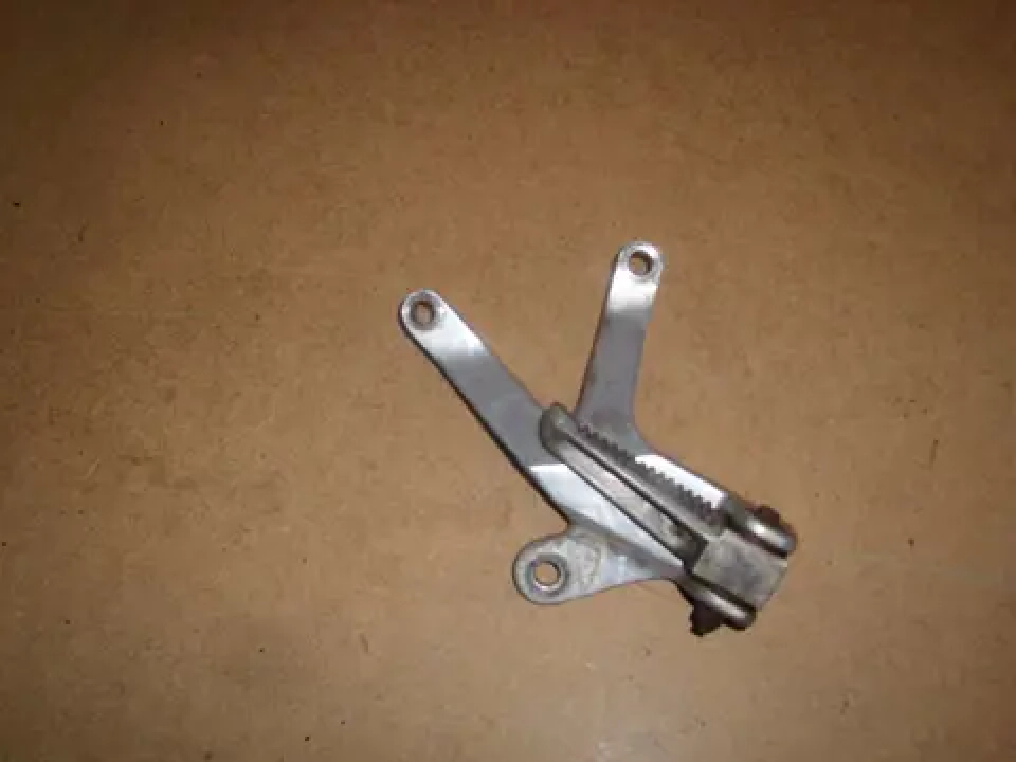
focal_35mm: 35
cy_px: 381
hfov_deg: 52.6
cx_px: 508
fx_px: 1027
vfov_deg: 40.7
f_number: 7.1
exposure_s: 1/30
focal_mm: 5.8
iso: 50
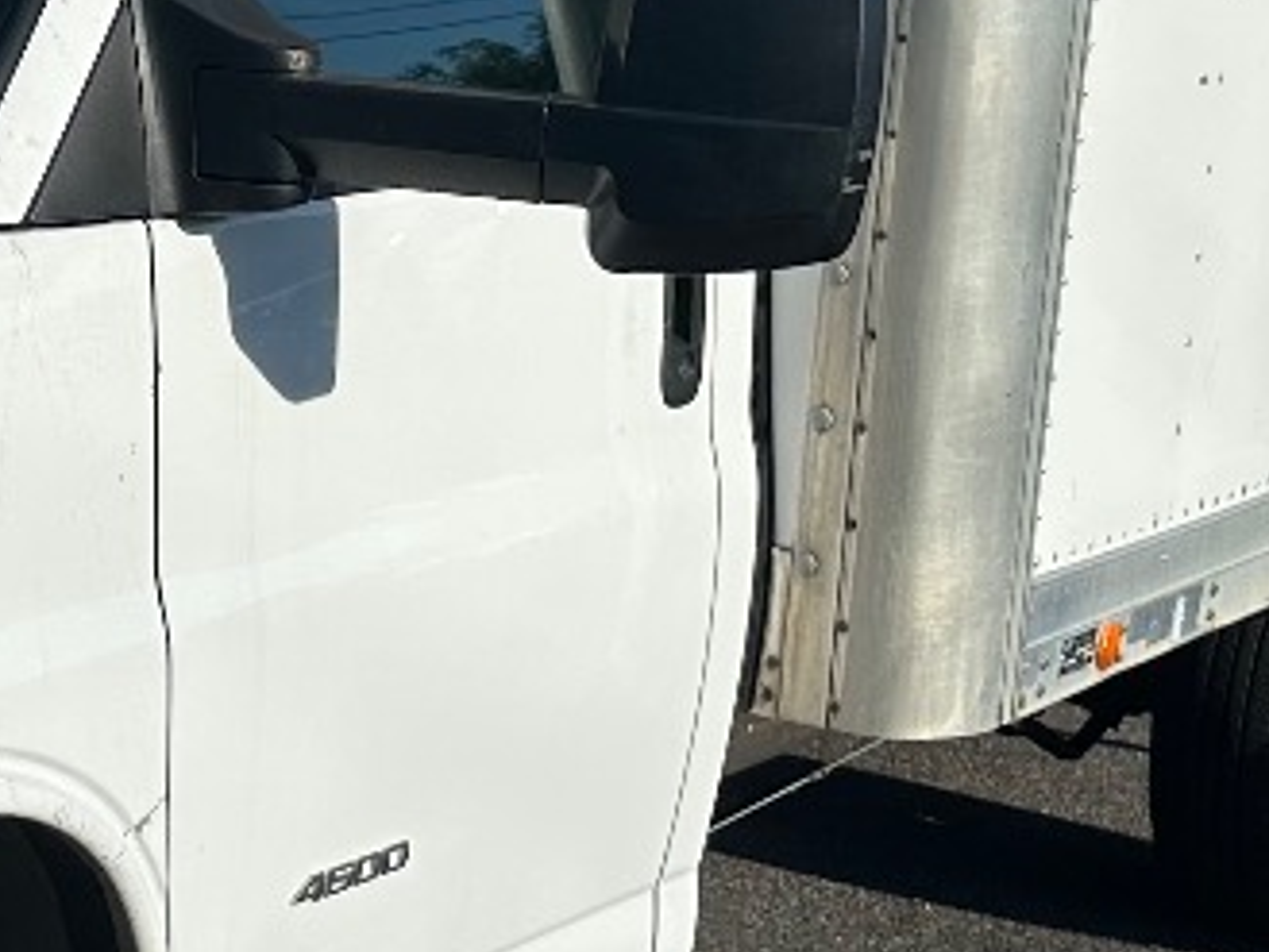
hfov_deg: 18.1
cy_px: 239
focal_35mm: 105
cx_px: -73
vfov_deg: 14.1
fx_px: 3851
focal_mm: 6.86
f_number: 1.78
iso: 80
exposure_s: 1/7042
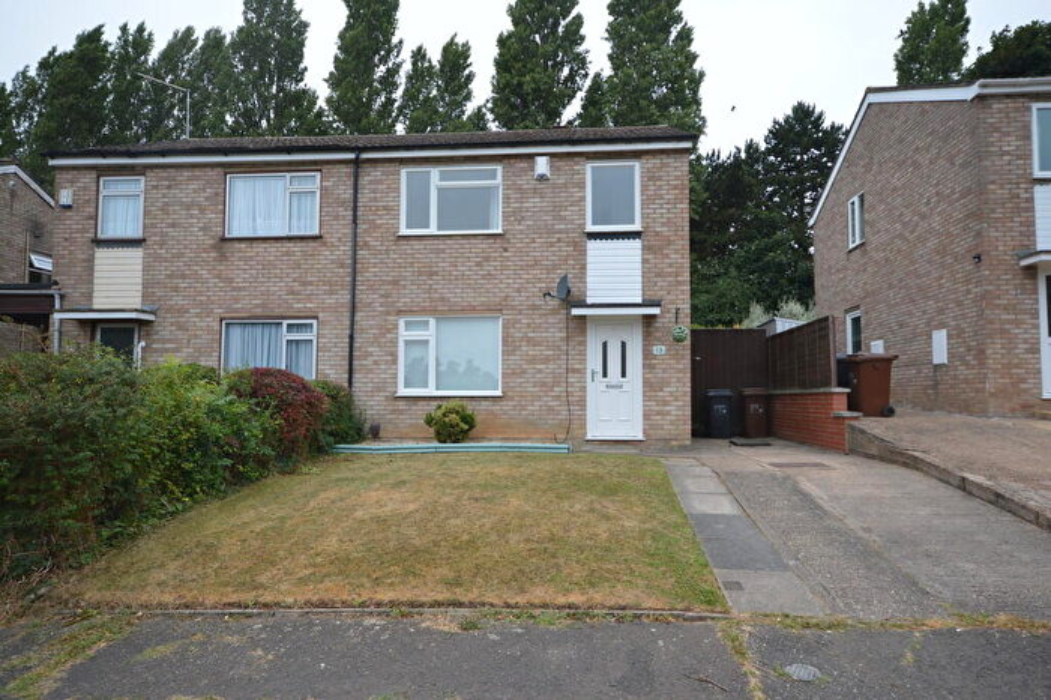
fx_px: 613
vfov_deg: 59.4
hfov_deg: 81.2
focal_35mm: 21
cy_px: 350
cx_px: 526
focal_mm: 14
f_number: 7.1
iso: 100
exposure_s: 1/60
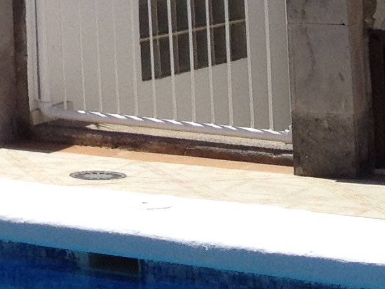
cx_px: -332
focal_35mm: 194
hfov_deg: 9.6
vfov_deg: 7.3
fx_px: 2158
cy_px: -369
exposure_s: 1/2404
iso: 50
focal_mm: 4.28
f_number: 2.4
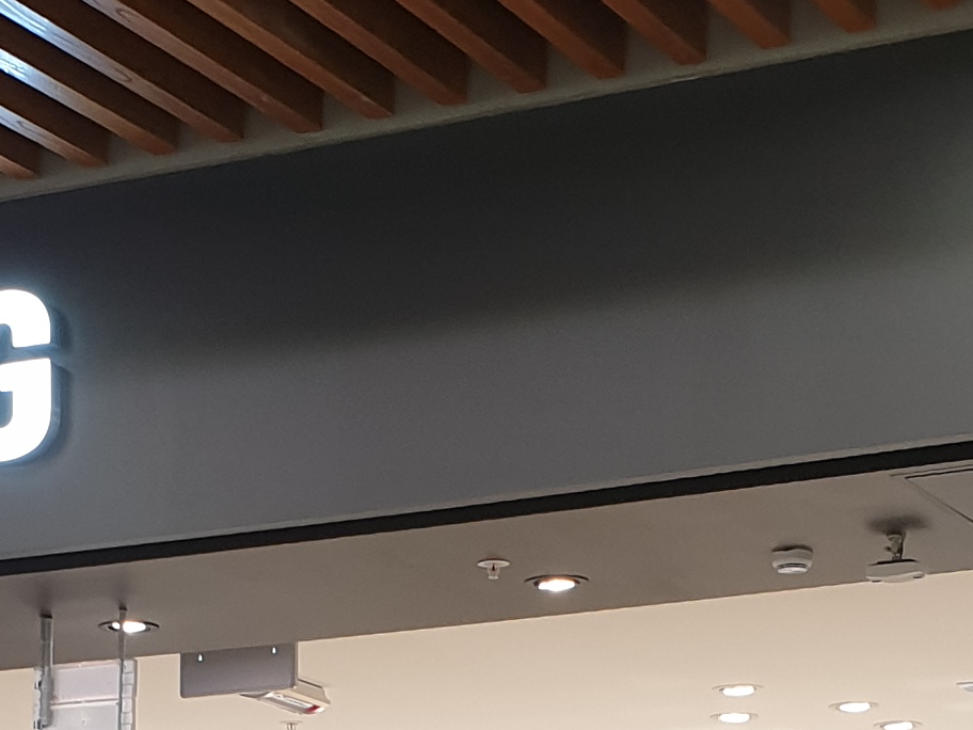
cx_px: 376
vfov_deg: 12.3
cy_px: 1060
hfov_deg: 17.1
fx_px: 3232
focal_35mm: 115
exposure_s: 1/60
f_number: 2.4
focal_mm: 4.3
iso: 100
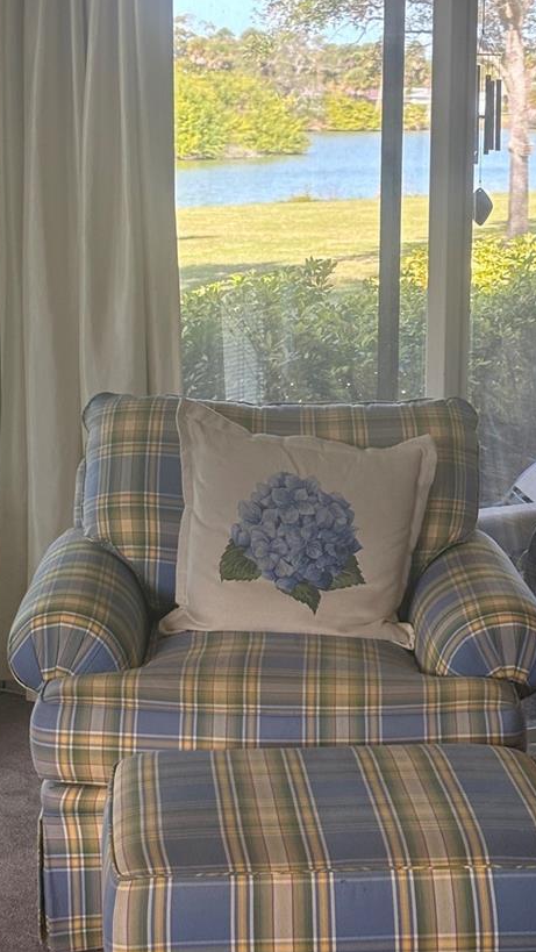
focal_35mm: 83
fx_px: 2096
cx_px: 338
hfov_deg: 14.6
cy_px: 435
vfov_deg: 25.6
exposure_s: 1/60
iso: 100
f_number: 1.6
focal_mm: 5.96
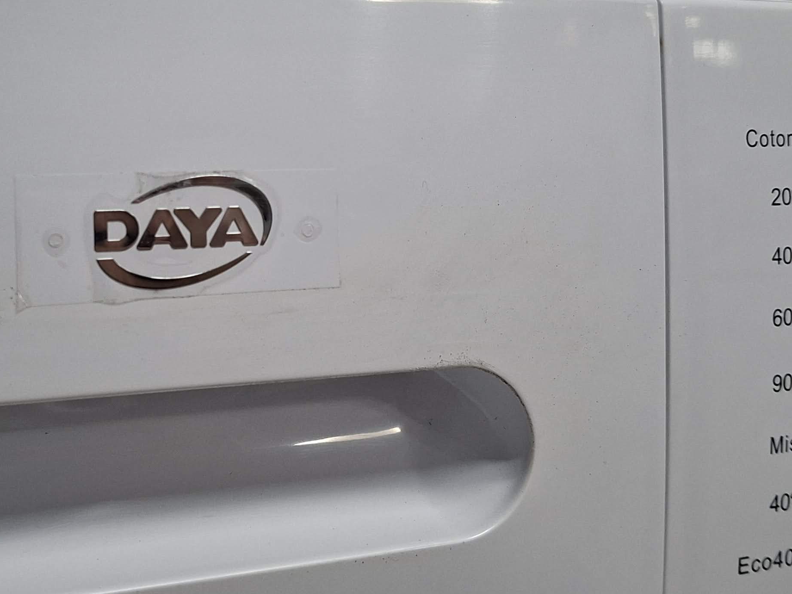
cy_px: 190
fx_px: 1144
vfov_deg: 28.9
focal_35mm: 50
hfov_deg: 38.0
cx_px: 320
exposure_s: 1/50
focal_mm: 5.54
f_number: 1.8
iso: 200
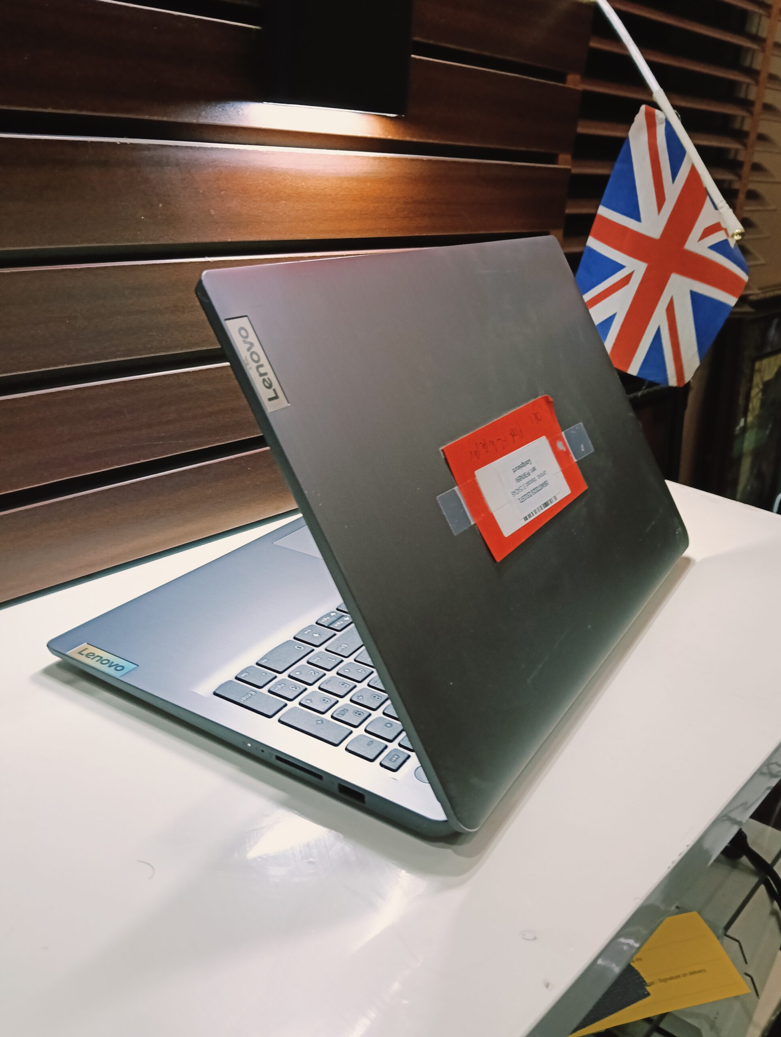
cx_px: 390
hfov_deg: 51.5
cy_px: 518
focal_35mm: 27
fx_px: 810
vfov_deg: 65.2
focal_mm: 3.98
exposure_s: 1/33.3
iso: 320
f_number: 1.8
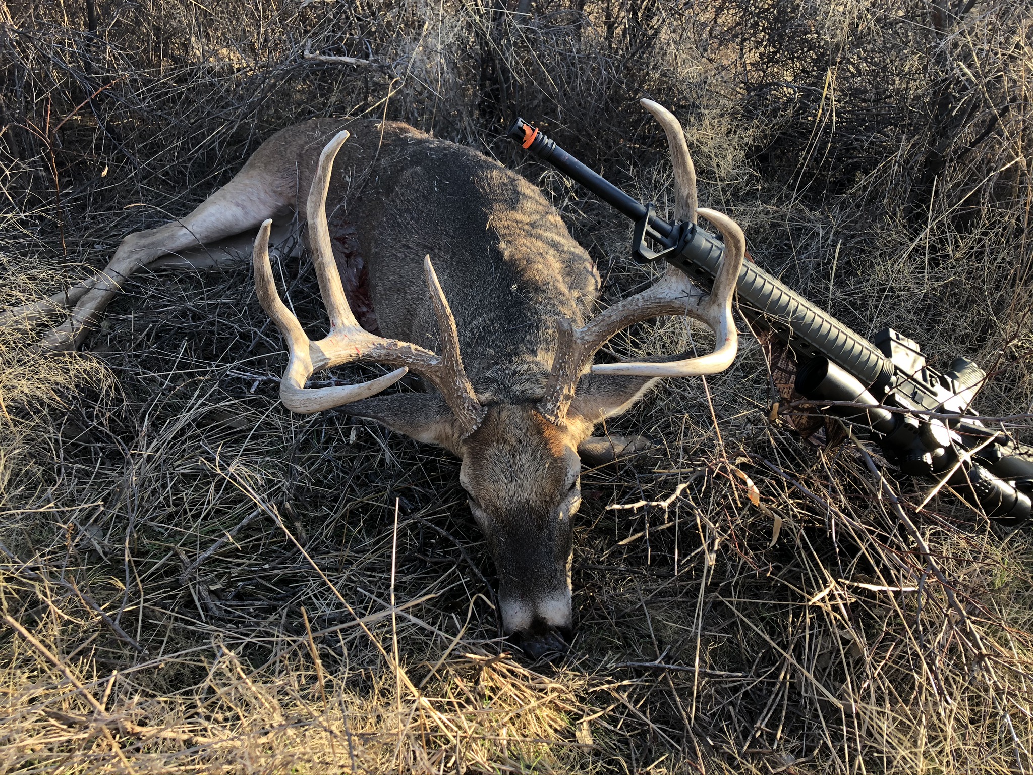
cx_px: 516
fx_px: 836
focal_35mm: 28
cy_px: 388
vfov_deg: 49.7
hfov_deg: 63.4
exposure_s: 1/120
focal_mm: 3.99
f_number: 1.8
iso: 40
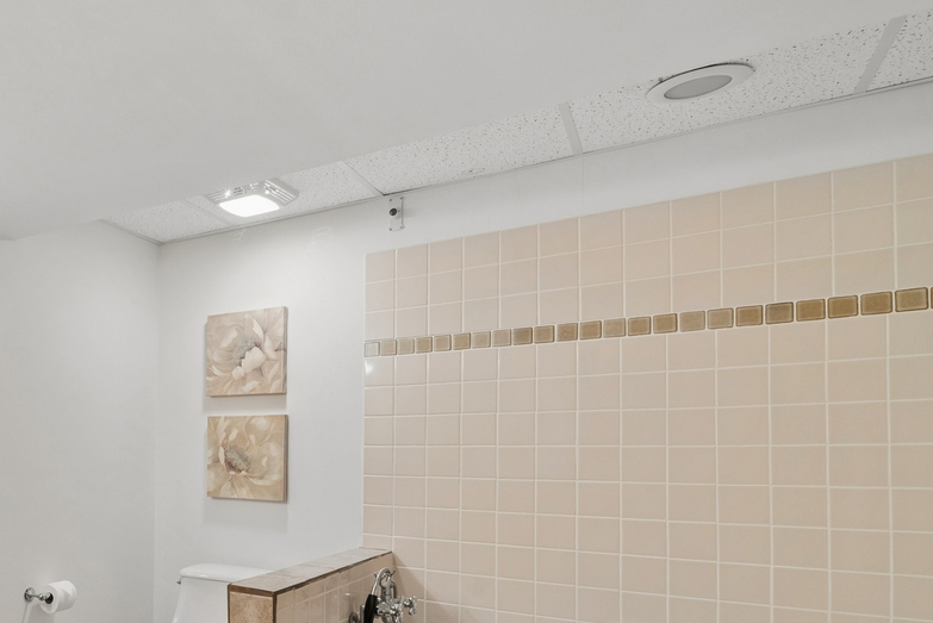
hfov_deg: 52.8
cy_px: 447
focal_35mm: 31
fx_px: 804
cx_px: 92
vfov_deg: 41.4
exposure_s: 1/6
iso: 400
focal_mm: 15
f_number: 8
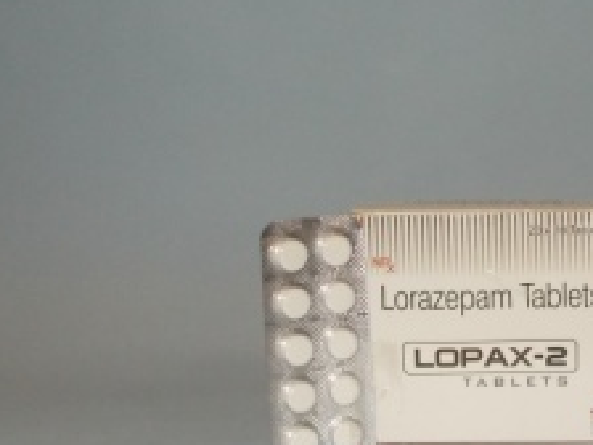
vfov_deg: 21.6
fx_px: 1165
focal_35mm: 68
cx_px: 482
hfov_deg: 27.9
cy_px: 283
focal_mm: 6
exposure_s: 1/25
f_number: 3.6
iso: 200
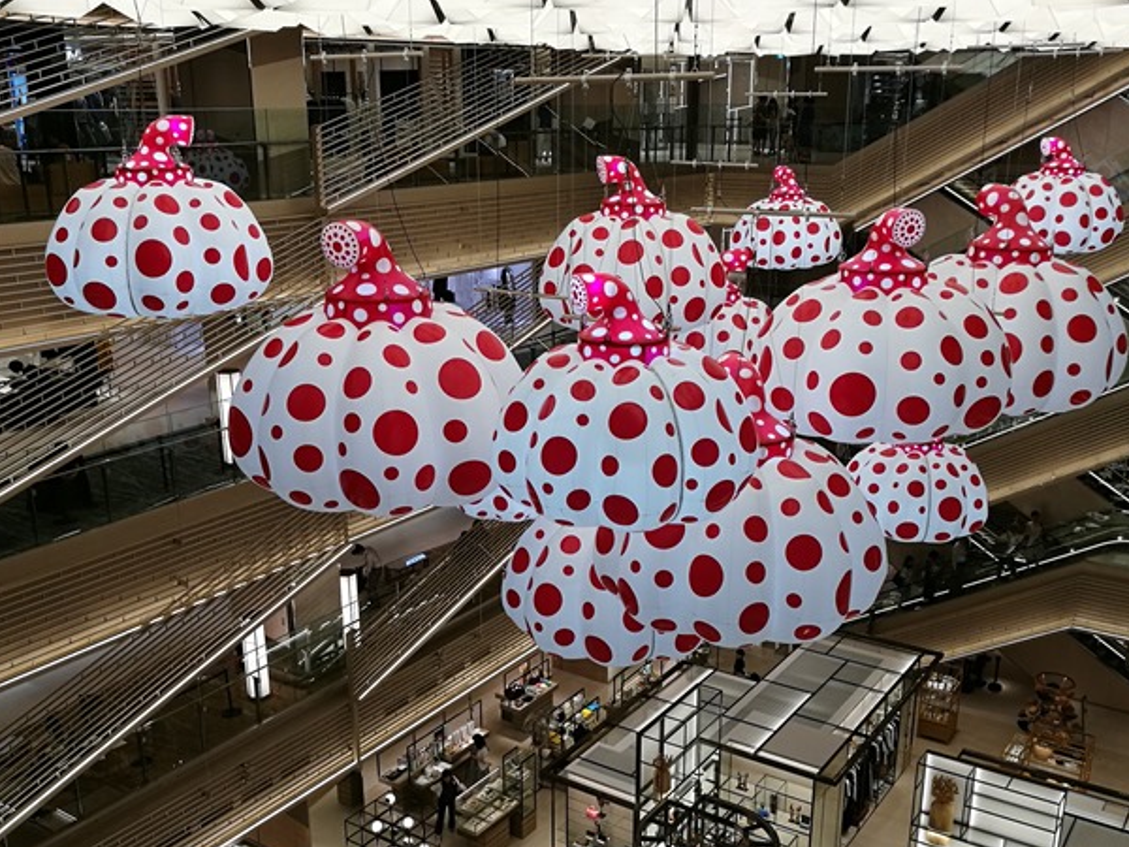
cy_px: 503
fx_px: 1174
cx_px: 564
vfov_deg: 39.5
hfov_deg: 51.4
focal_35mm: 36
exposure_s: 1/100
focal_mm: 4.5
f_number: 2.2
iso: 80
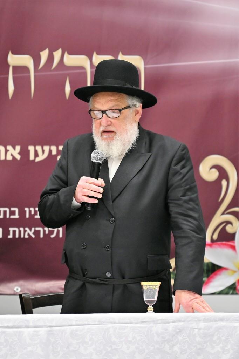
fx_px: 2989
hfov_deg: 4.6
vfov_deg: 6.9
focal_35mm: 300
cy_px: 180
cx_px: 120
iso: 125
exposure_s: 1/250
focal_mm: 200
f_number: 2.8
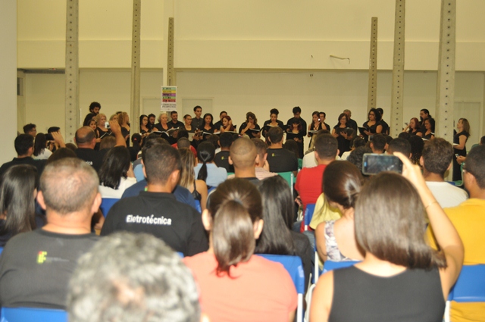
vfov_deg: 28.9
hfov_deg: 42.4
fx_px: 626
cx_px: 242
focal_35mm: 46
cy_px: 161
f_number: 4.2
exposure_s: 1/60
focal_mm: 31
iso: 400
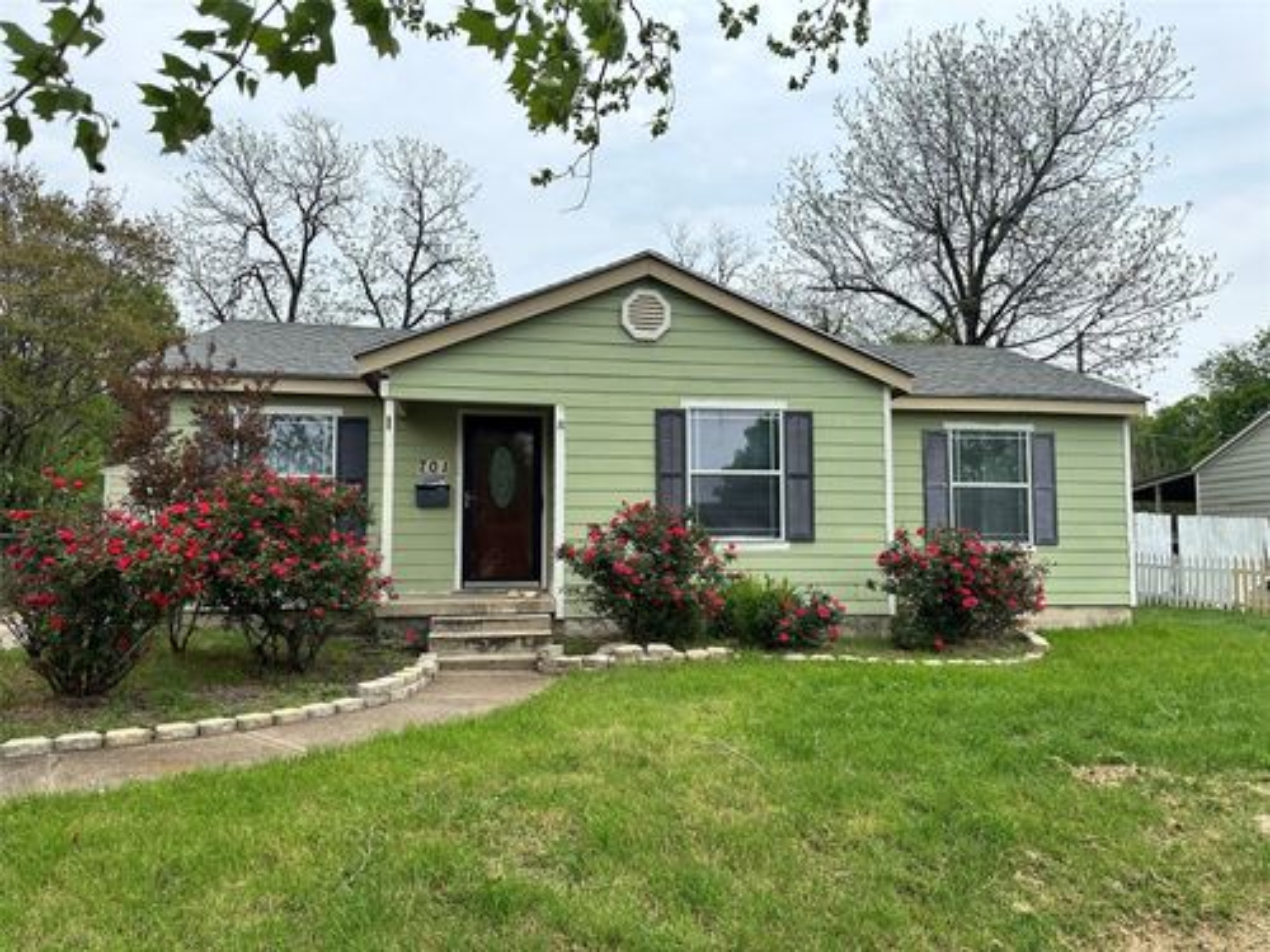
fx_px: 881
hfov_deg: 71.6
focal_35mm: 24
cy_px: 476
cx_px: 635
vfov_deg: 56.8
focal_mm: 6.86
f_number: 1.78
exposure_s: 1/5000
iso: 80
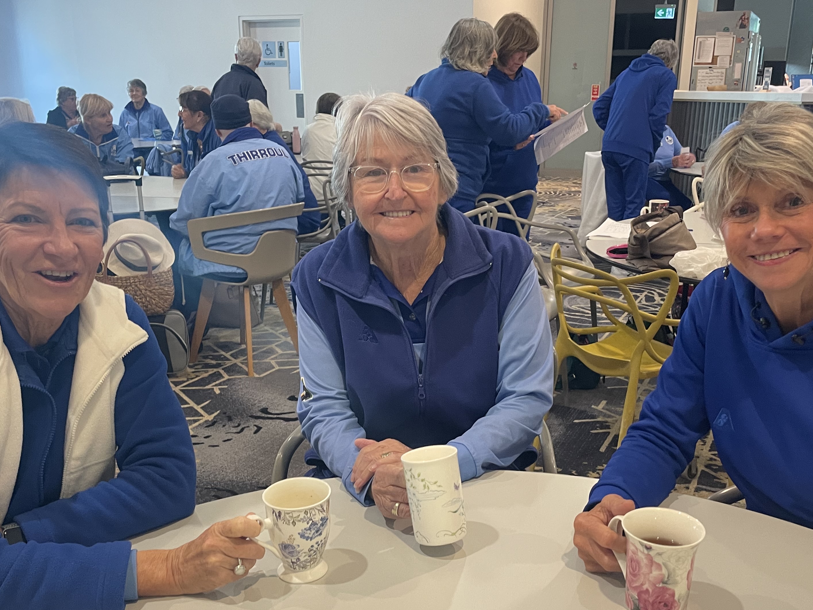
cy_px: 391
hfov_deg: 50.1
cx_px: 404
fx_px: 869
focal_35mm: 37
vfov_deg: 38.4
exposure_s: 1/50
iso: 200
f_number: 1.6
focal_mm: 4.2
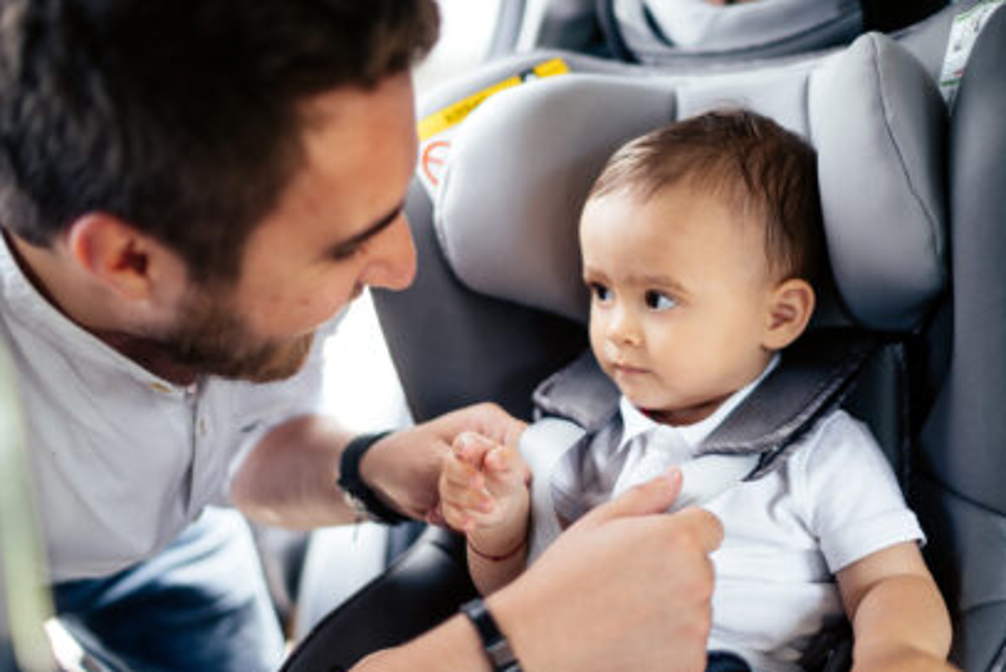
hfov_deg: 45.3
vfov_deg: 31.2
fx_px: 1202
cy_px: 351
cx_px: 551
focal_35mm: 43
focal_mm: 35
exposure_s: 1/500
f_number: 1.4
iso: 100
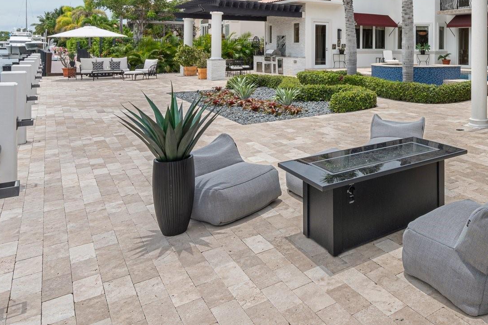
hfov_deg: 56.0
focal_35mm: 30
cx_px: 412
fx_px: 407
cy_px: 49
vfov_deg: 41.1
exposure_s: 1/200
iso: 320
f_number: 11
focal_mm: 16
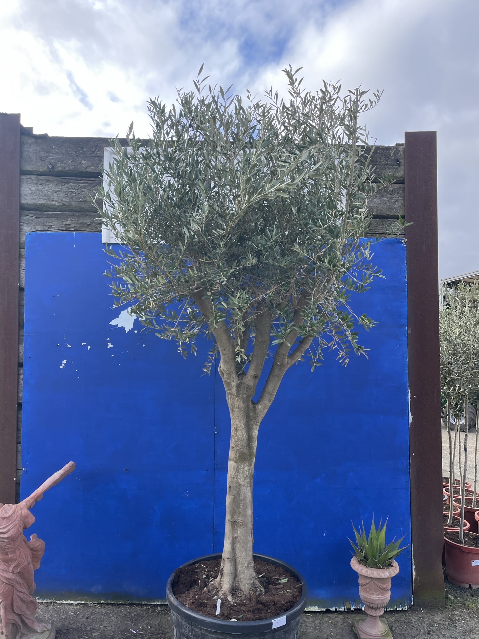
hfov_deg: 53.1
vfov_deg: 67.3
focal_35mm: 26
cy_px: 320
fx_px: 480
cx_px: 240
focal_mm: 4.2
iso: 32
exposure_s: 1/666
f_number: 1.6
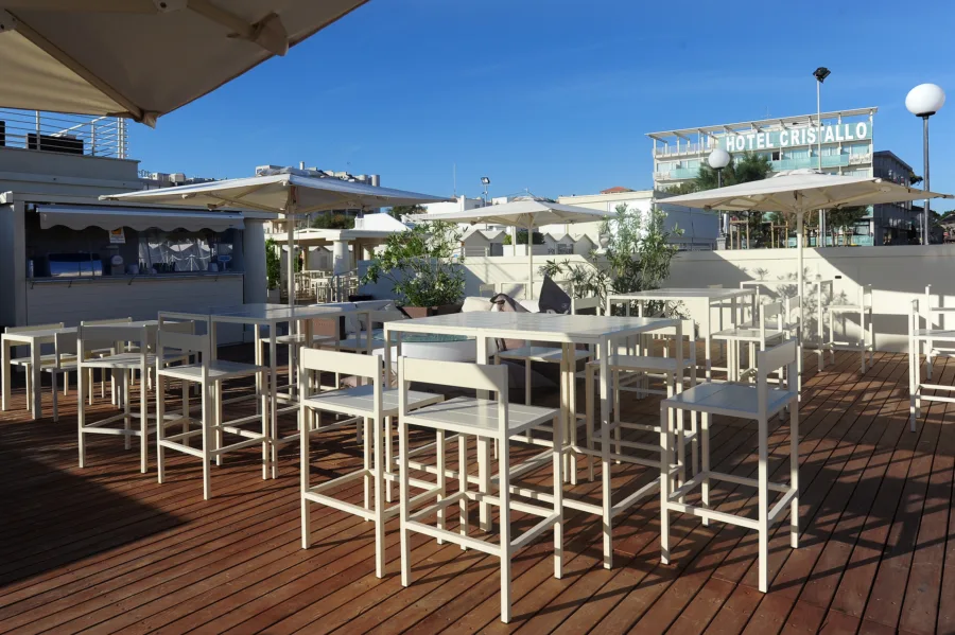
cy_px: 318
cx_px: 478
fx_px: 636
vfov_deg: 53.1
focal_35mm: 24
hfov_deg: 73.8
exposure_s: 1/1000
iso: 320
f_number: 9
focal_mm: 24
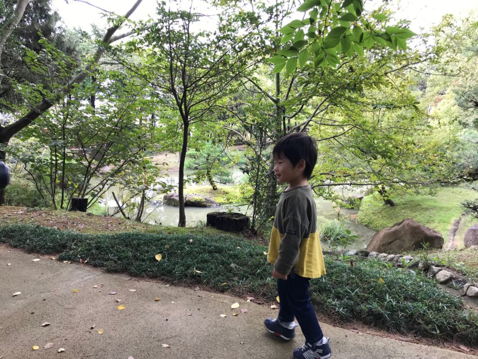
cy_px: 180
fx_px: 387
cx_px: 239
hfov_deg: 63.4
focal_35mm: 28
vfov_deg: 49.7
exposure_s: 1/120
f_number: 1.8
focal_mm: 3.99
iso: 32
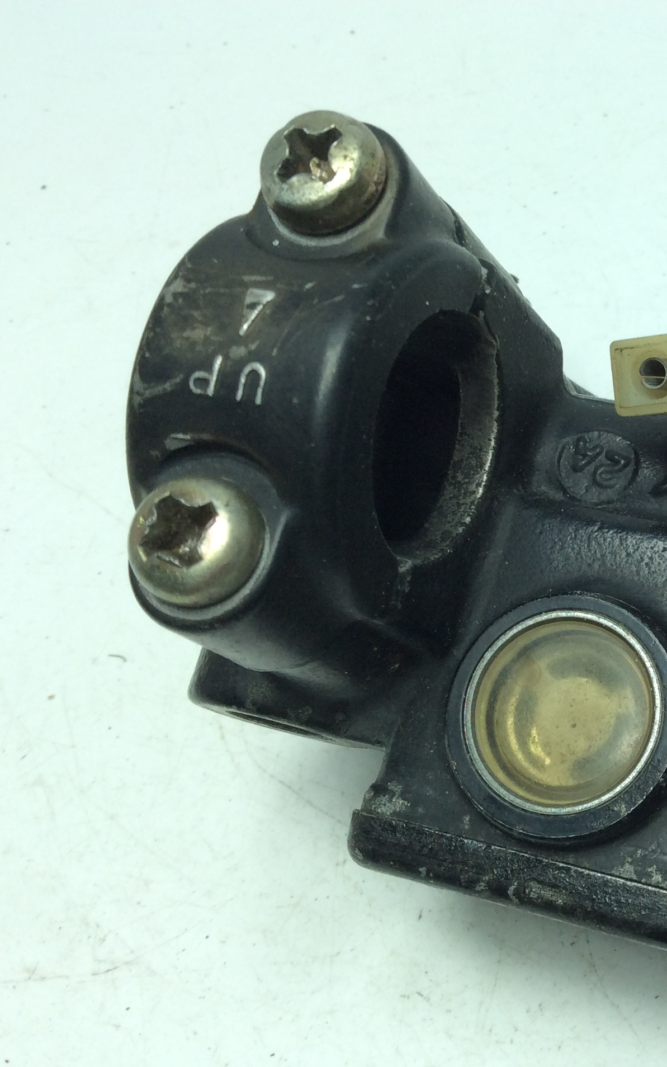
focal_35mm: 46
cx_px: 706
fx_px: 1337
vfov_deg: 43.5
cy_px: 541
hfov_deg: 26.2
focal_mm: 3.3
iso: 32
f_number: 2.4
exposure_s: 1/299
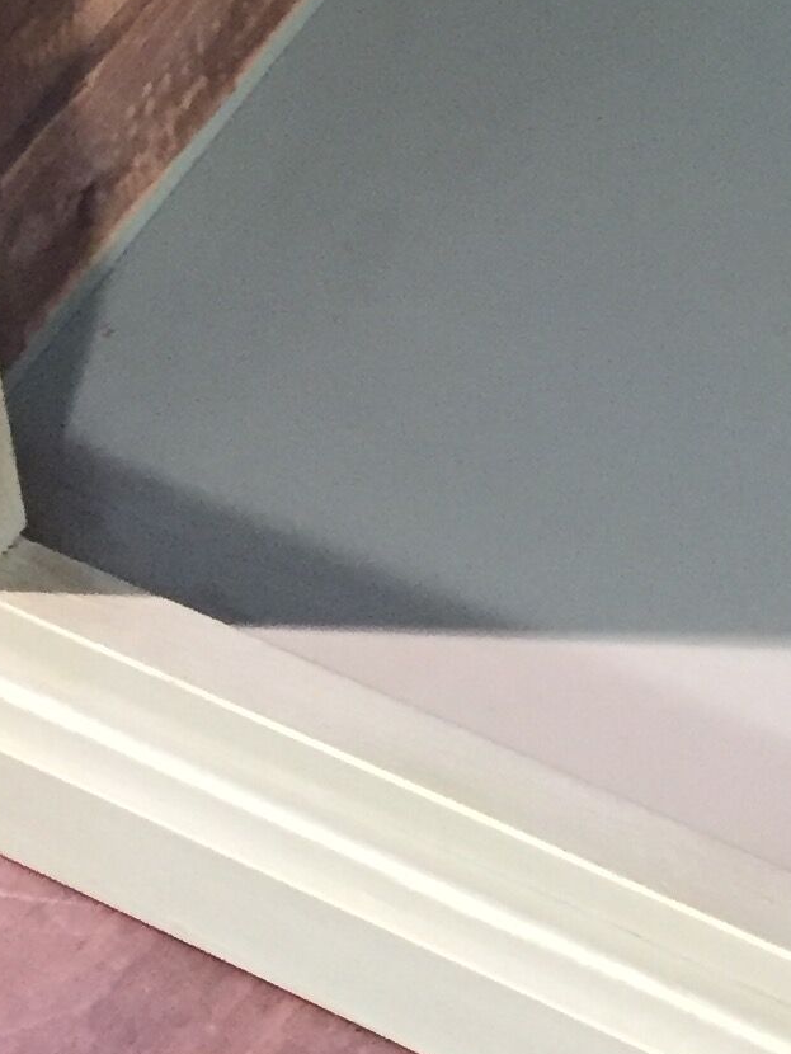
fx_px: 3472
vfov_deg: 15.3
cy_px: -745
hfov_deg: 12.9
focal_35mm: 114
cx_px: 730
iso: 320
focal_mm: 4.15
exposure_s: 1/33
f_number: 2.2
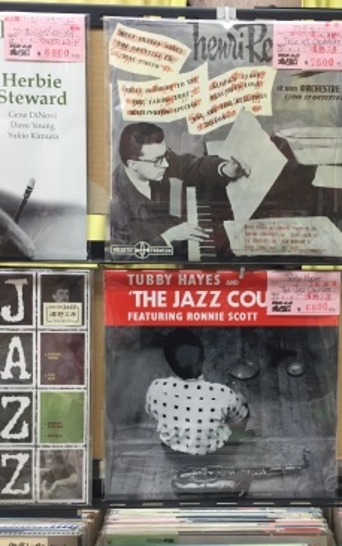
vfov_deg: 47.2
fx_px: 626
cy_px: 277
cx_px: 227
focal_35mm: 42
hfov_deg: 30.3
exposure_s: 1/30
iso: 32
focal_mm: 4.15
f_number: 2.2
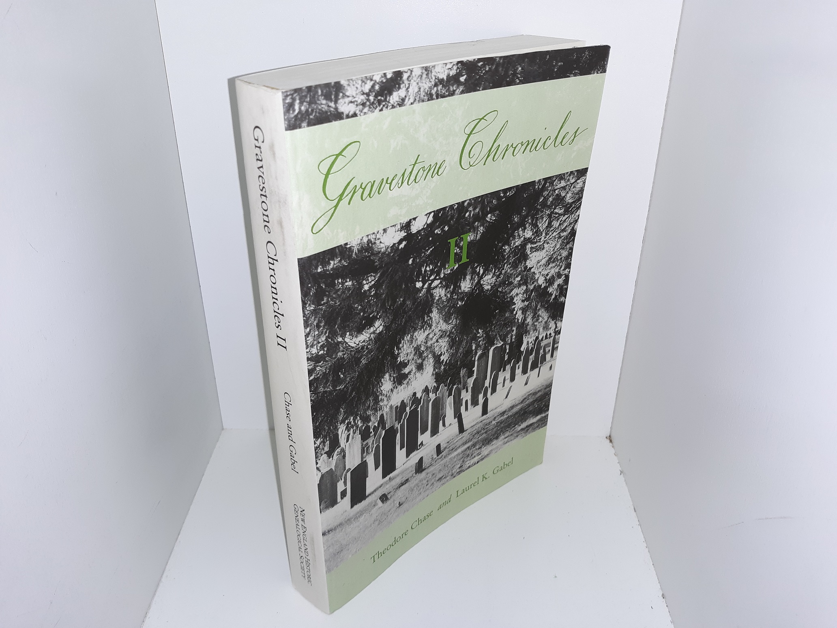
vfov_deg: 49.7
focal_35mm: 28
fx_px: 677
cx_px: 418
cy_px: 314
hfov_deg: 63.4
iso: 40
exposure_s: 1/120
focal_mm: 3.7
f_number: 1.7
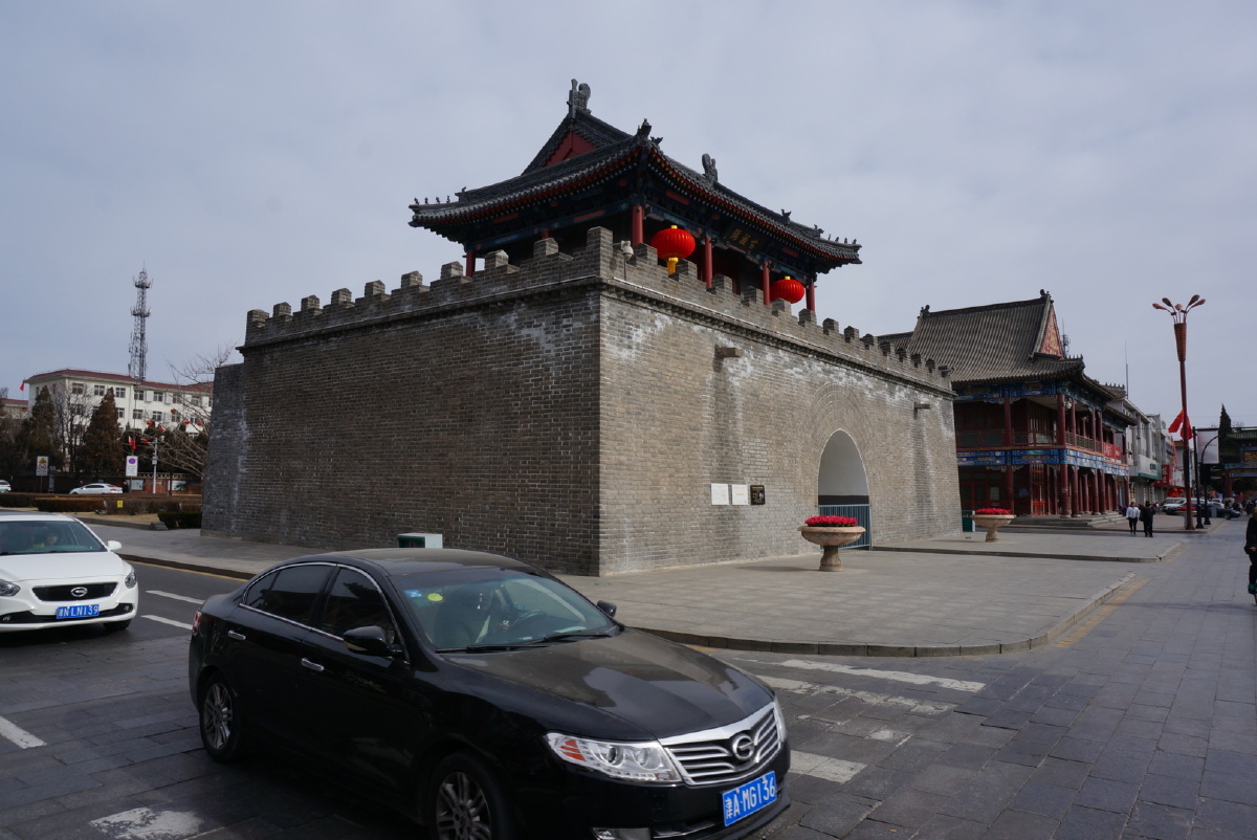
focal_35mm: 24
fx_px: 839
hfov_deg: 73.7
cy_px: 420
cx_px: 628
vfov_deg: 53.2
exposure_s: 1/125
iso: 100
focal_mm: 16
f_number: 13
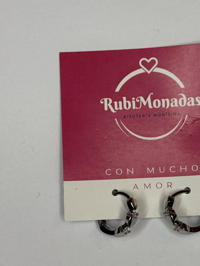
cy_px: 157
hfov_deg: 18.6
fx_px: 608
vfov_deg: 24.7
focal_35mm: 79
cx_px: 146
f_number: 1.78
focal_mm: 6.76
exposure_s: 1/100
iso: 80
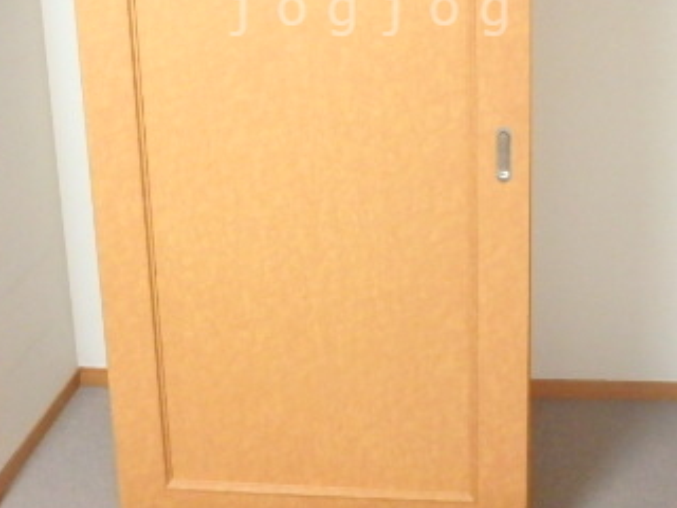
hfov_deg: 44.7
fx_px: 821
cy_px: 11
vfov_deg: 31.9
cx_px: 374
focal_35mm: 42
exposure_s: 1/20
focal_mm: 3.7
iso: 800
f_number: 3.5
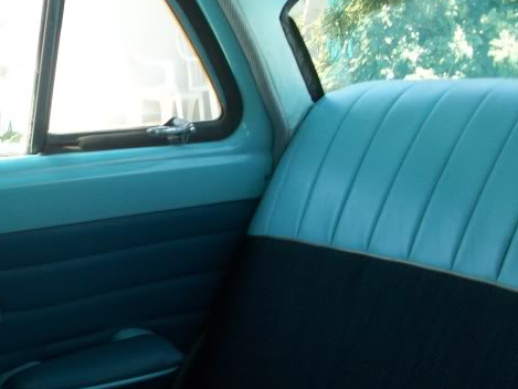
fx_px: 868
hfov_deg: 32.0
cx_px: 78
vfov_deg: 25.2
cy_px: 178
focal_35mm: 58
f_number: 2.8
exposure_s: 1/128
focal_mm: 5.7
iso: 98
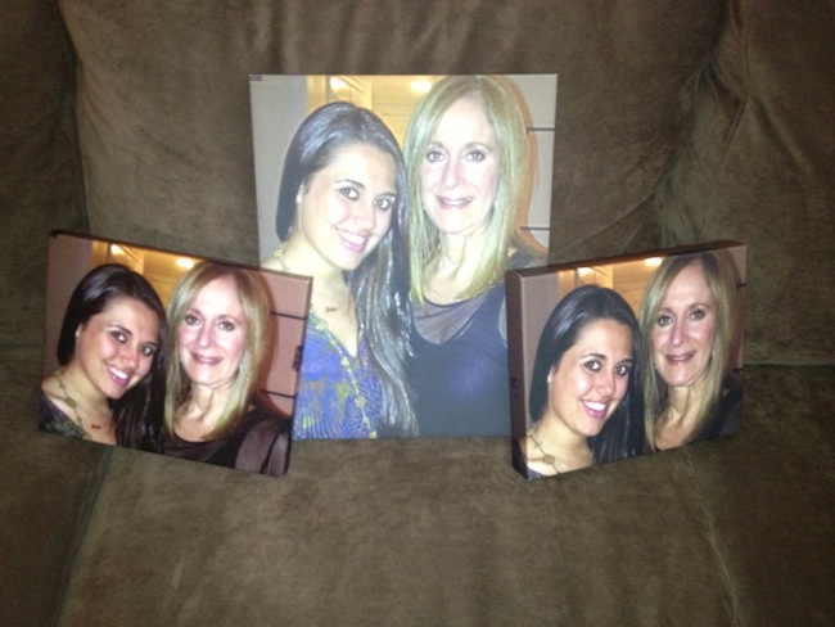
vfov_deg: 40.7
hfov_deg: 52.6
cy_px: 314
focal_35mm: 35
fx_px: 845
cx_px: 418
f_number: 2.4
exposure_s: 1/16
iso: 320
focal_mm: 4.28
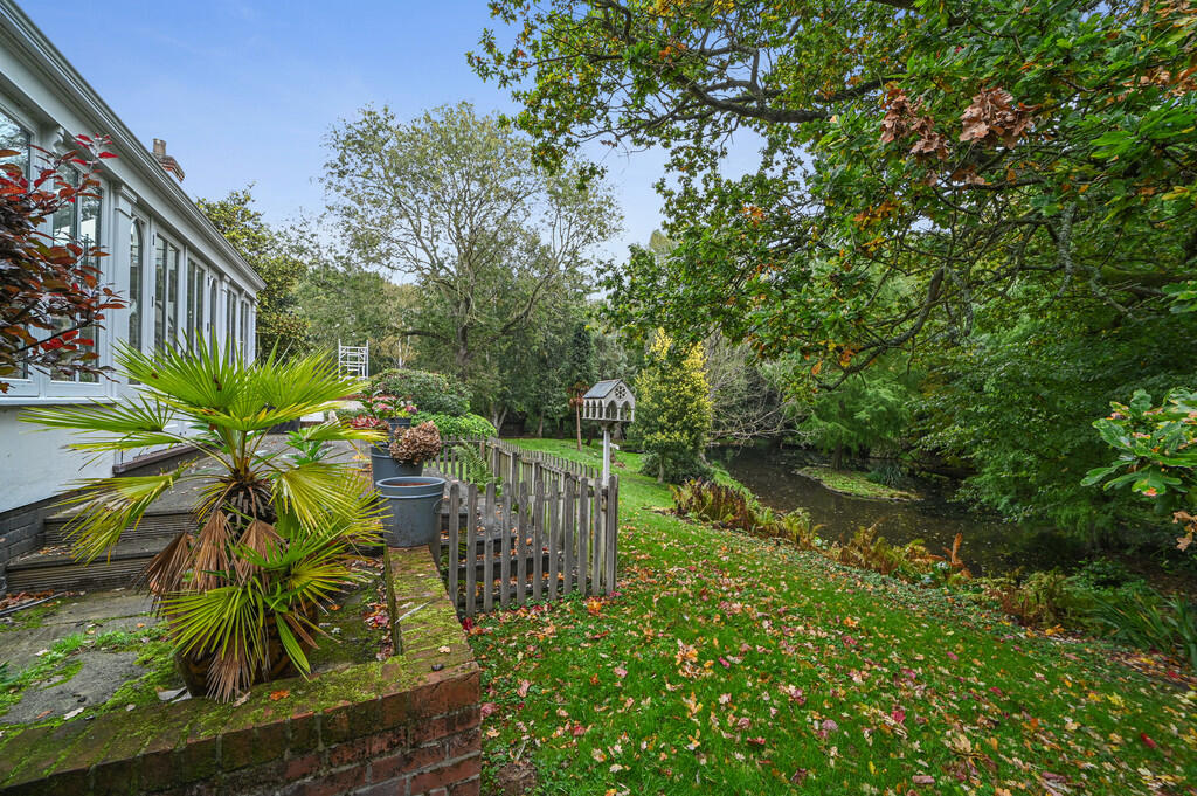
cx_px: 598
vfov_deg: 81.1
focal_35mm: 14
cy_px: 398
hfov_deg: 104.3
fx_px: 465
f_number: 8
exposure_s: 1/50
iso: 500
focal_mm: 14
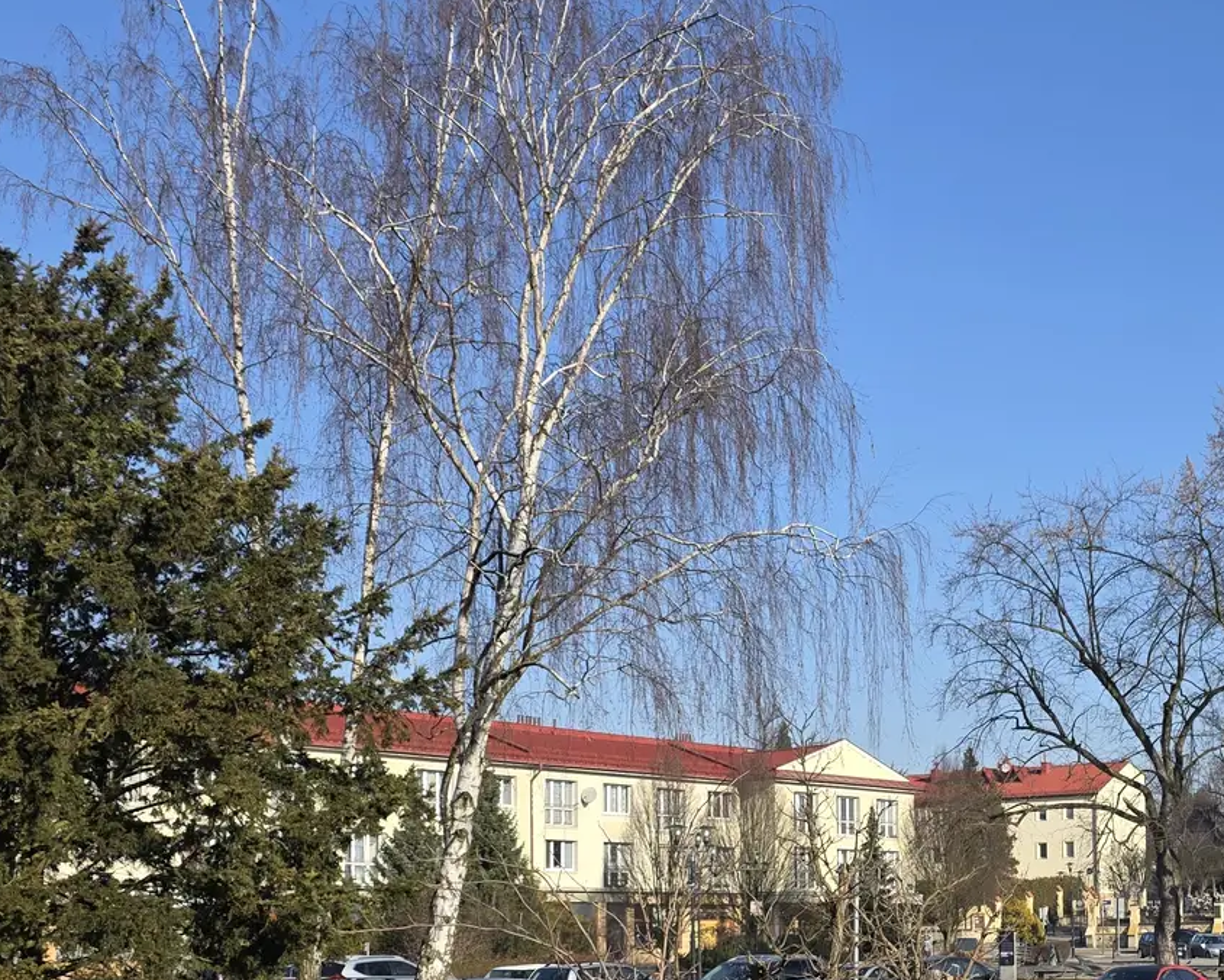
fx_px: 1848
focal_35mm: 51
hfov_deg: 35.3
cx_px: 1007
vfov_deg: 28.7
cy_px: 857
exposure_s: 1/3891
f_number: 1.7
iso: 80
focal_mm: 6.3
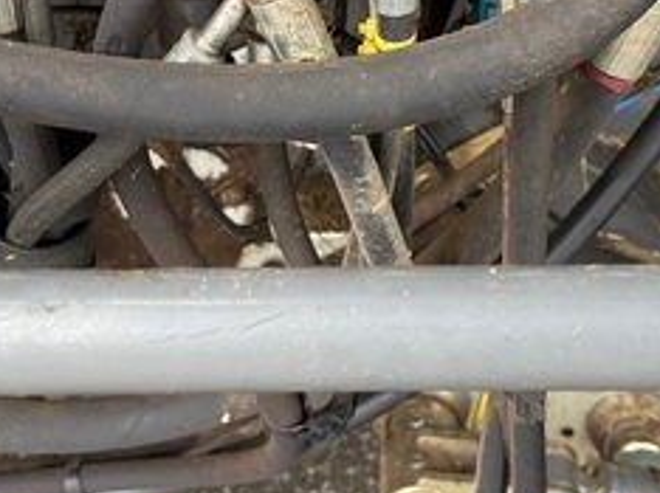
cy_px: 61
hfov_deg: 25.4
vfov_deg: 18.8
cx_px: 322
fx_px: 1467
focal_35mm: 77
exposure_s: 1/84
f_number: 1.78
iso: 200
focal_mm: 6.76
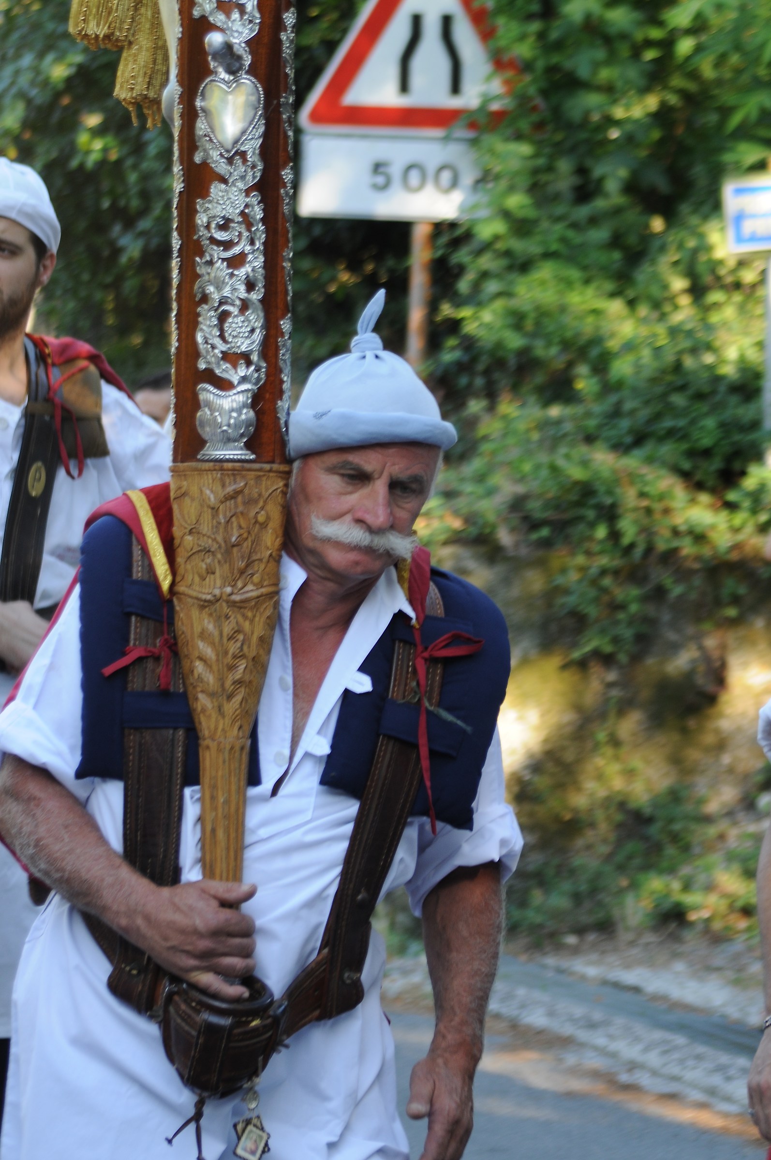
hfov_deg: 8.9
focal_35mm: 153
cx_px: 386
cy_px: 580
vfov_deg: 13.4
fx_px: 4928
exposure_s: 1/60
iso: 200
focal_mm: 102
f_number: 5
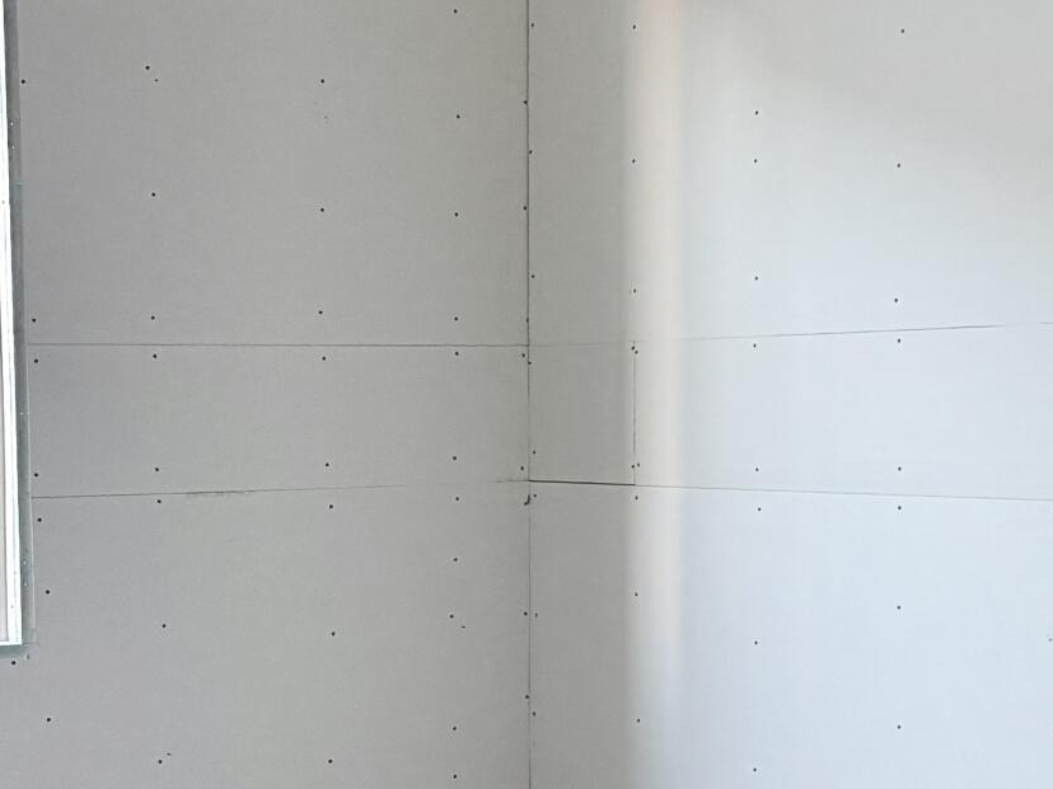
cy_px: 653
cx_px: 380
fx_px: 2646
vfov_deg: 16.8
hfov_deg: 22.4
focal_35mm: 87
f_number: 1.78
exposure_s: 1/60
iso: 320
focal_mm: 6.76
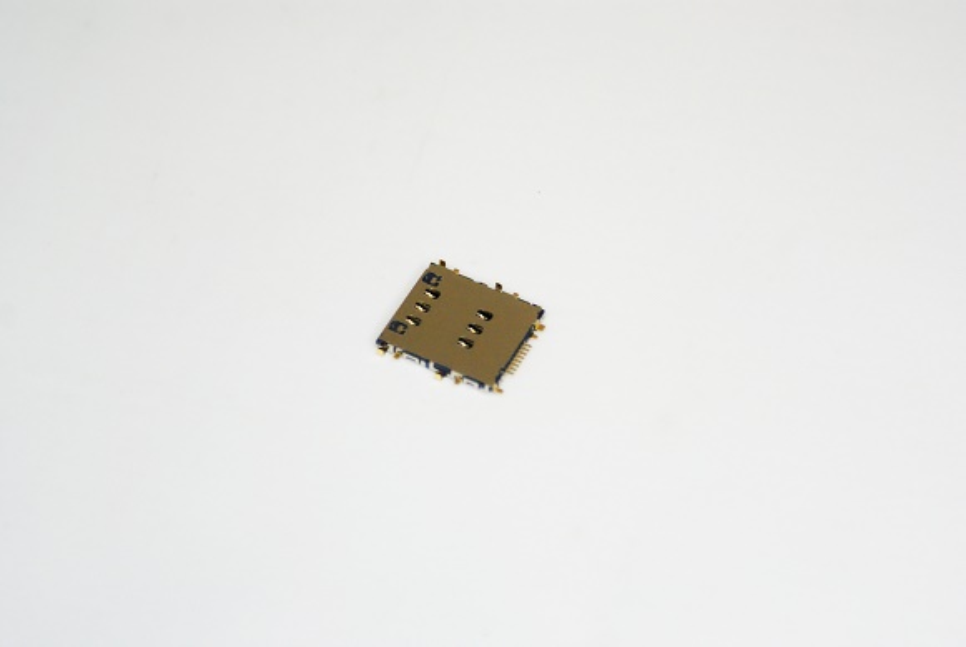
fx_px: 2821
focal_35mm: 105
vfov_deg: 13.1
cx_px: 483
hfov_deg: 19.4
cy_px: 324
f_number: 5.6
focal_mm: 70
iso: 1600
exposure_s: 1/160
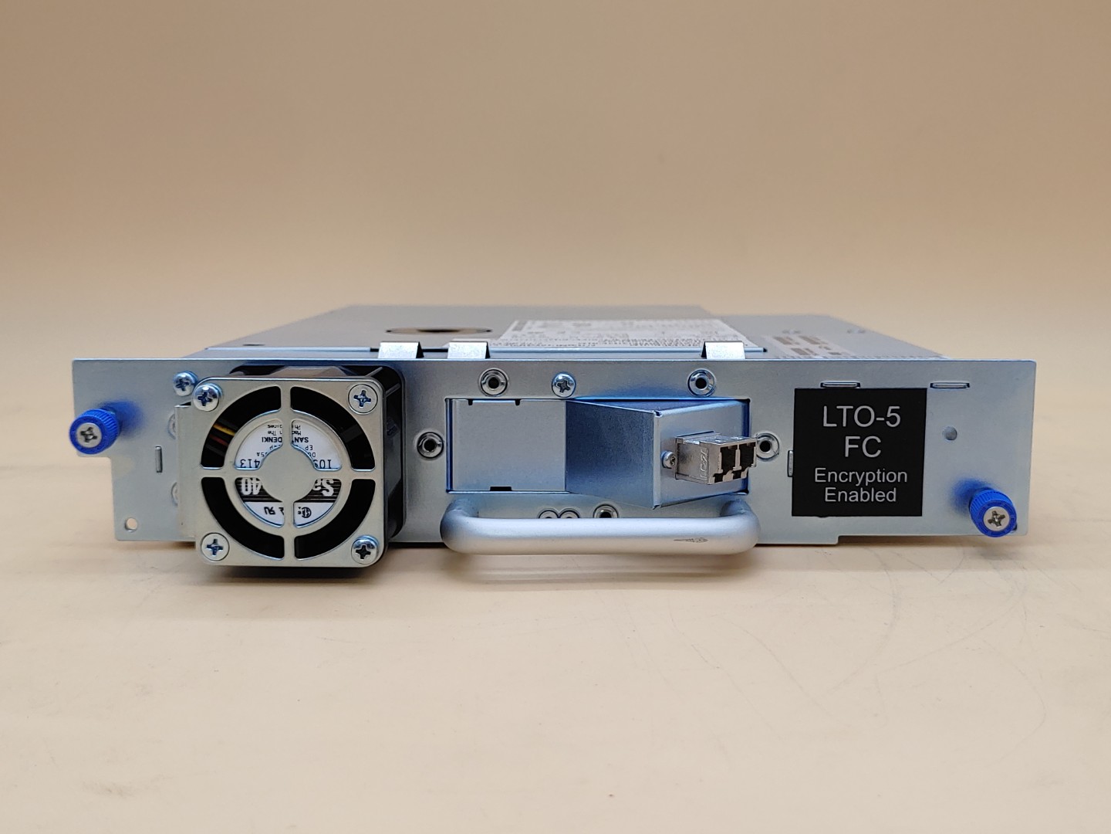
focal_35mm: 36
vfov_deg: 39.7
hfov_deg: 51.4
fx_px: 1155
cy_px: 417
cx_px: 556
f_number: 1.8
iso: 50
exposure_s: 1/116
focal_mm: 4.36
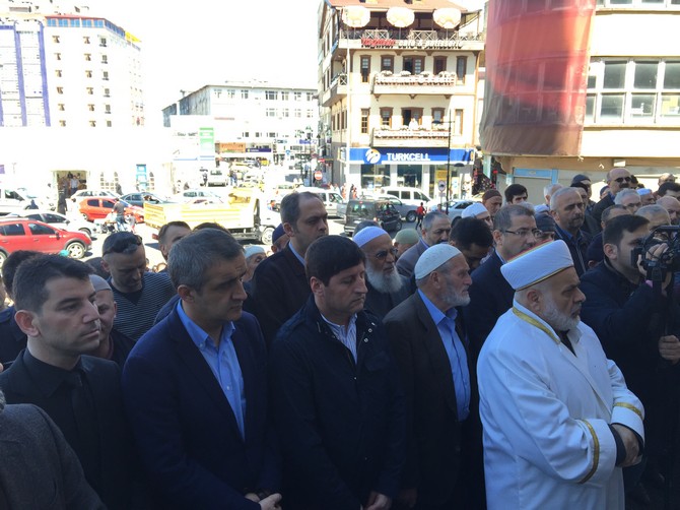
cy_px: 255
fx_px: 569
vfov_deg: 48.2
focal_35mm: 29
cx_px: 340
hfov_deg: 61.7
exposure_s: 1/265
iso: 32
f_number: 2.2
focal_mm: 4.15
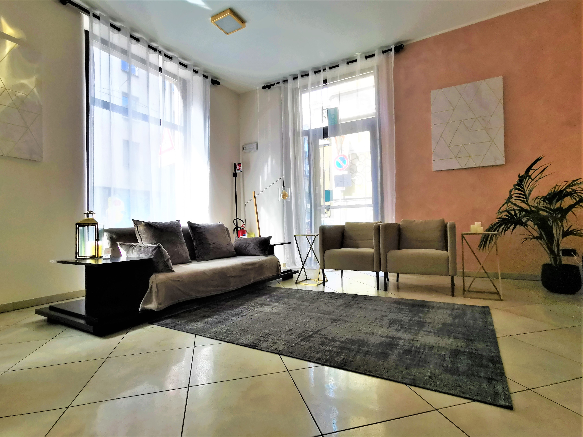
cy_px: 218
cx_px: 292
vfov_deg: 74.7
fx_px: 286
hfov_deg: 91.0
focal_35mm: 17
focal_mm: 2.26
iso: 64
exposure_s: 1/100
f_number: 2.2
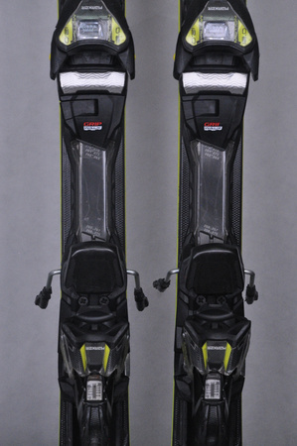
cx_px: 148
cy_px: 223
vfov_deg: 15.2
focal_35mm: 135
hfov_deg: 10.1
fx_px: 1674
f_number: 9.5
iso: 3200
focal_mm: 90
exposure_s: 1/125
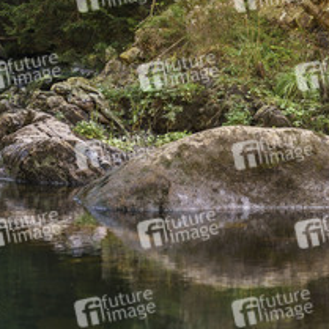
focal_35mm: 128
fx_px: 1376
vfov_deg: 13.6
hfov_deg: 13.6
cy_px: 190
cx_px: 136
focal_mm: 70
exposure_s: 1/100
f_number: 2.8
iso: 100
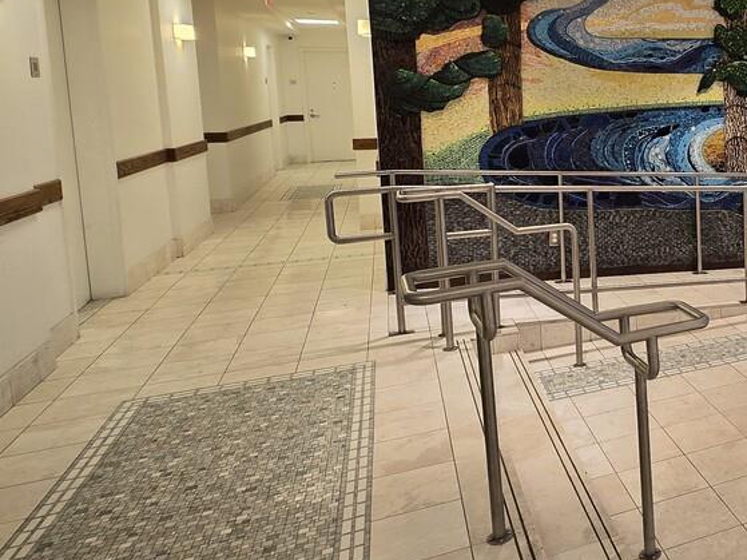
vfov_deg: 44.4
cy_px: 164
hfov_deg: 45.3
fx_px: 669
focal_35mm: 31
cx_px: 805
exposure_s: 1/60
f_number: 2.2
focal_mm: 2.2
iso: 64
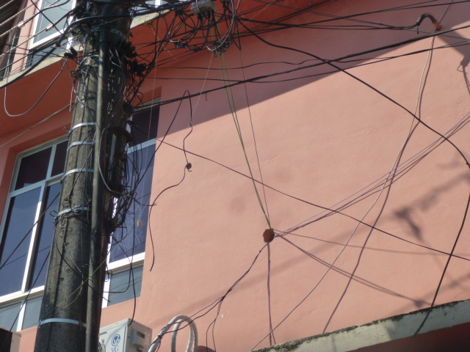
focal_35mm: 64
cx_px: 235
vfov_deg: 22.9
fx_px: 869
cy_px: 176
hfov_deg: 30.3
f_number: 4.5
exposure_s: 1/1000
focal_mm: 11.5
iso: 160
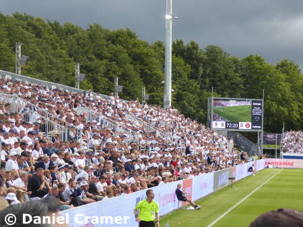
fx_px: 928
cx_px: 152
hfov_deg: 18.5
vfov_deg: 14.0
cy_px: 114
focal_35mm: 106
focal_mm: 19
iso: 80
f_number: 5.1
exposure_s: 1/125
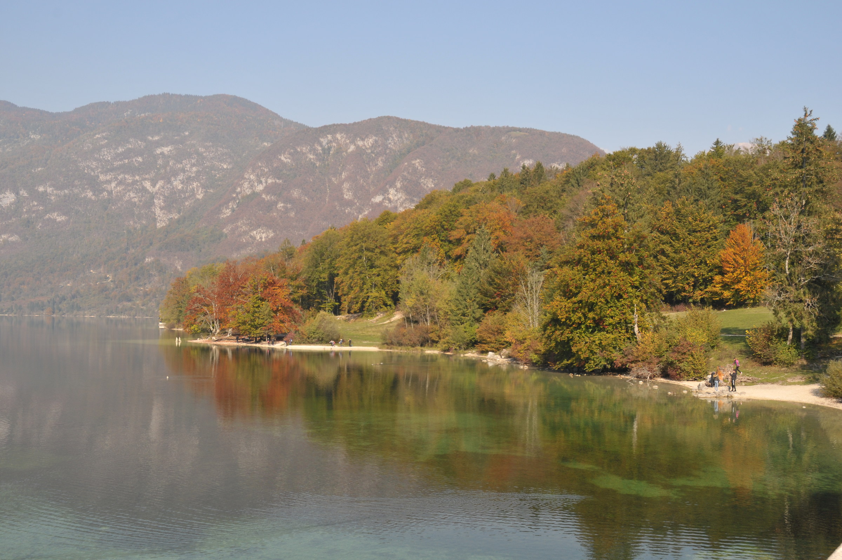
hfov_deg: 53.2
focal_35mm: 36
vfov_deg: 36.8
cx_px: 421
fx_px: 841
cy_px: 280
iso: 200
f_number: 8
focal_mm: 24
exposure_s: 1/250
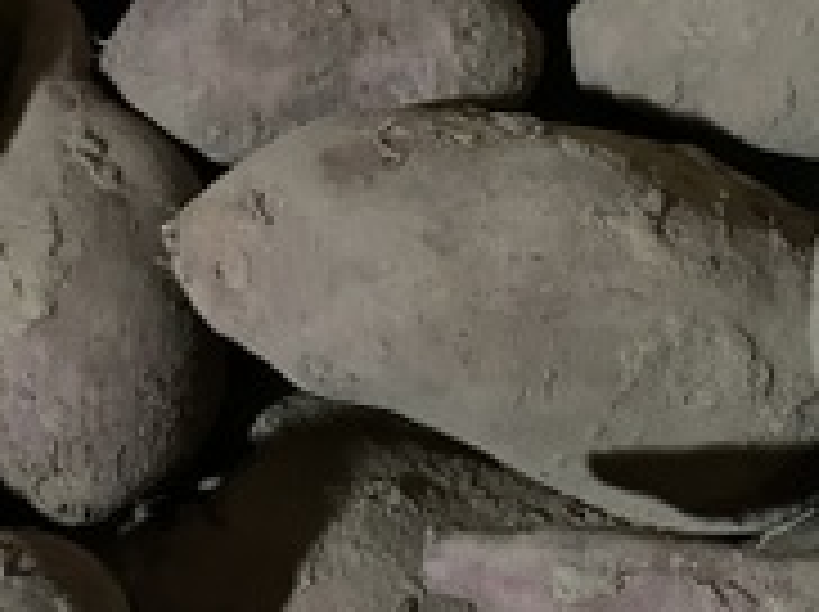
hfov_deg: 24.8
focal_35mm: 74
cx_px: 864
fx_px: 1749
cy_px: 306
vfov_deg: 19.9
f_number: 1.8
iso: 640
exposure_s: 1/17
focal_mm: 3.99
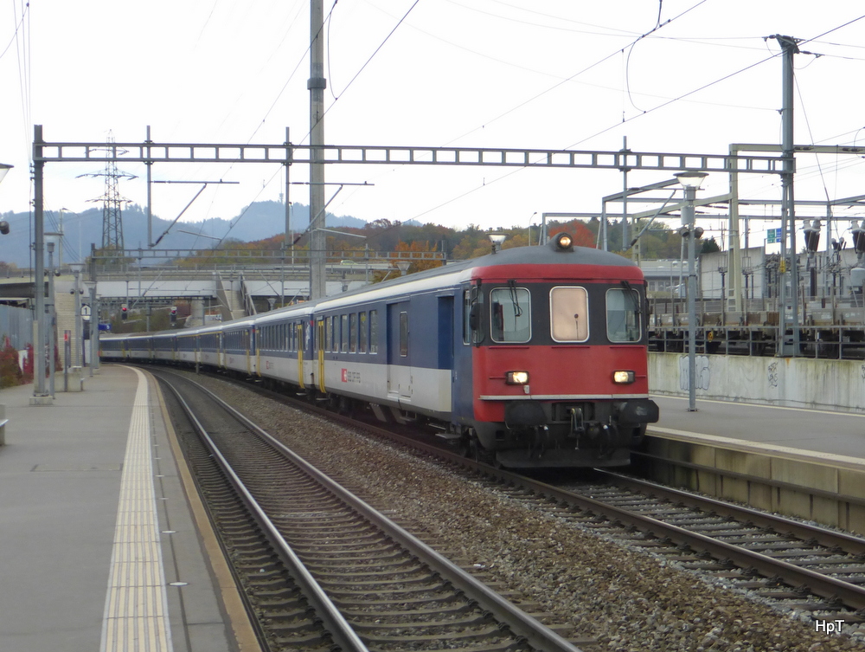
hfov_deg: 47.8
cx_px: 432
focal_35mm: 39
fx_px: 976
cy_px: 326
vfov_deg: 36.9
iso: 100
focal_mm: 6.9
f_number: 3.9
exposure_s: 1/200
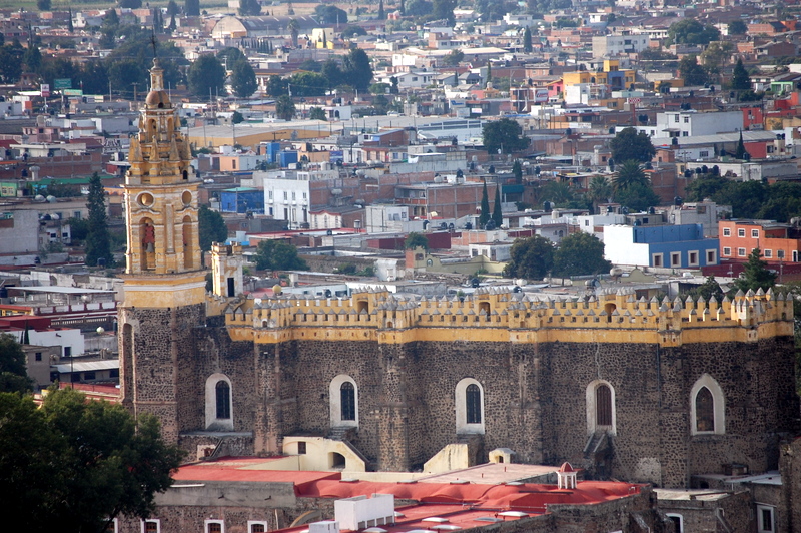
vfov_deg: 5.5
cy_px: 266
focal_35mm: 248
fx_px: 5502
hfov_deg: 8.3
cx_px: 400
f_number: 5.3
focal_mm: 165
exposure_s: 1/1000
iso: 400
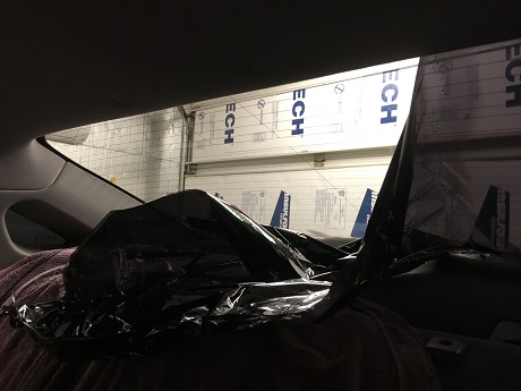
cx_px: 260
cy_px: 196
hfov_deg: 61.7
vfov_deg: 48.2
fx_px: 436
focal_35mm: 29
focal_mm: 4.15
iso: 64
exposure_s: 1/30
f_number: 2.2
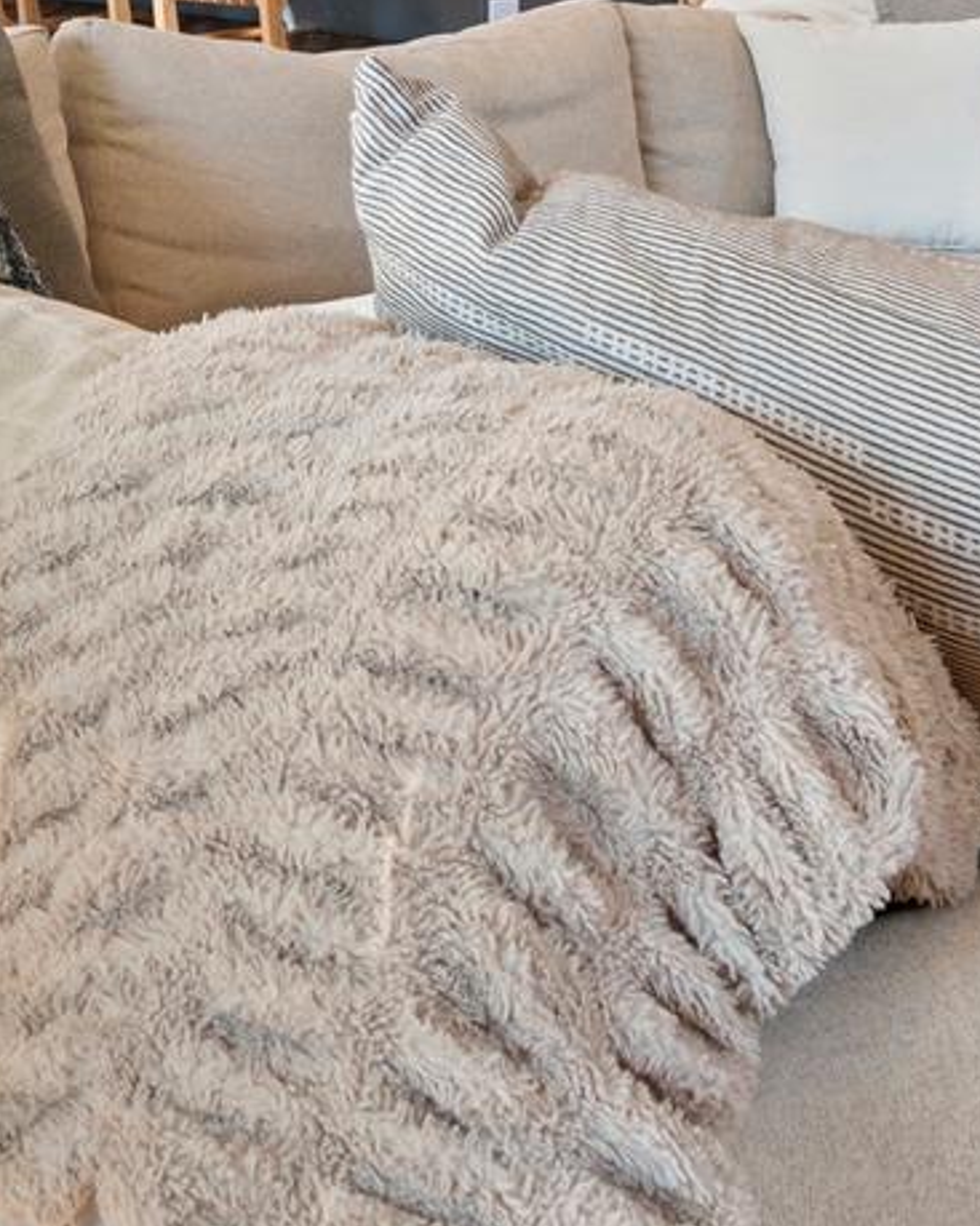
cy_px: -196
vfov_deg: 25.7
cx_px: 248
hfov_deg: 22.6
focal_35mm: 67
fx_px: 2430
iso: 400
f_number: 8
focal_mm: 16
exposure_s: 1/15
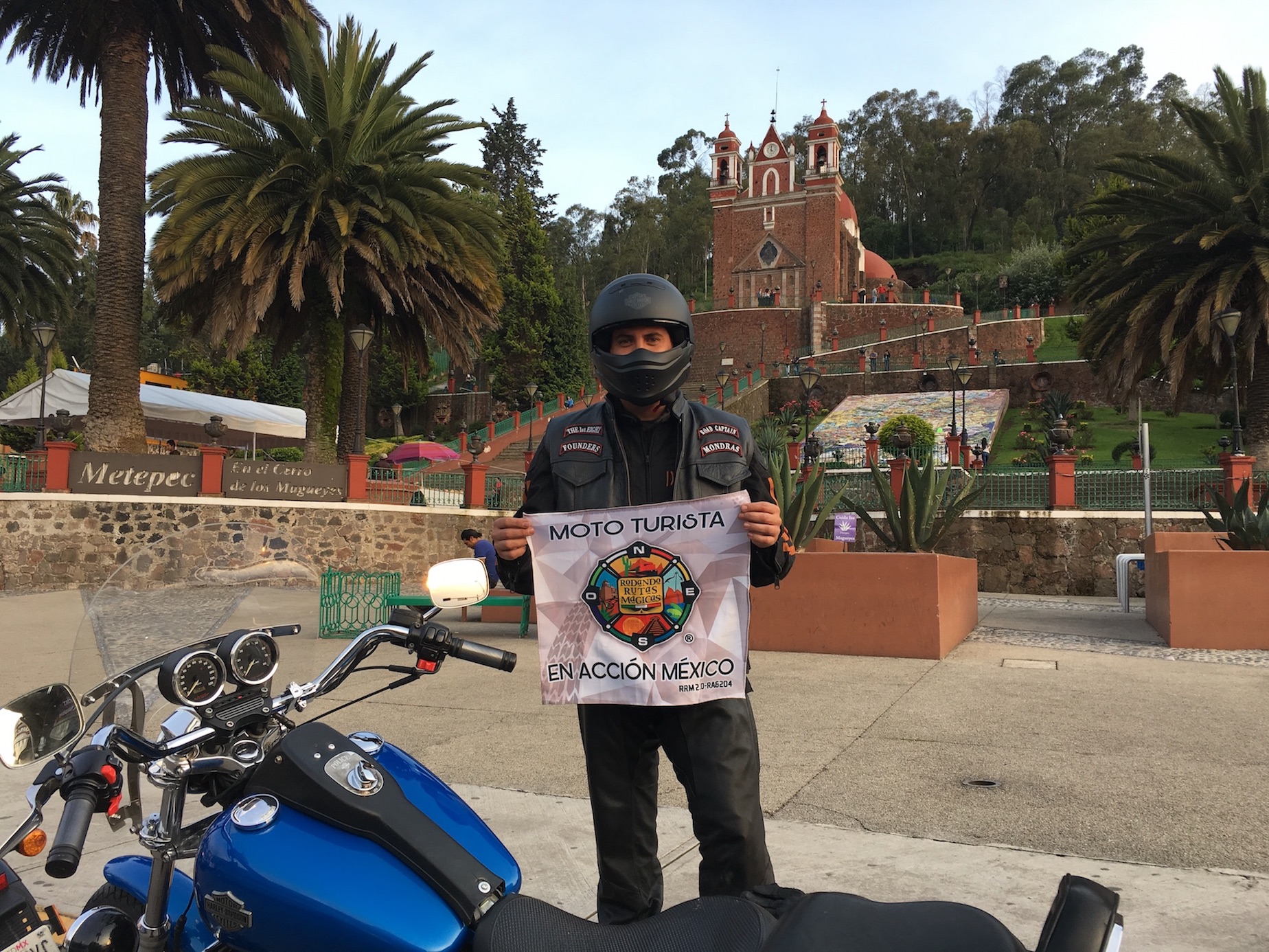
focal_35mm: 29
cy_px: 476
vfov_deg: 48.2
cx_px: 634
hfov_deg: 61.7
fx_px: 1063
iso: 25
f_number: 2.2
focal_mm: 4.15
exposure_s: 1/161
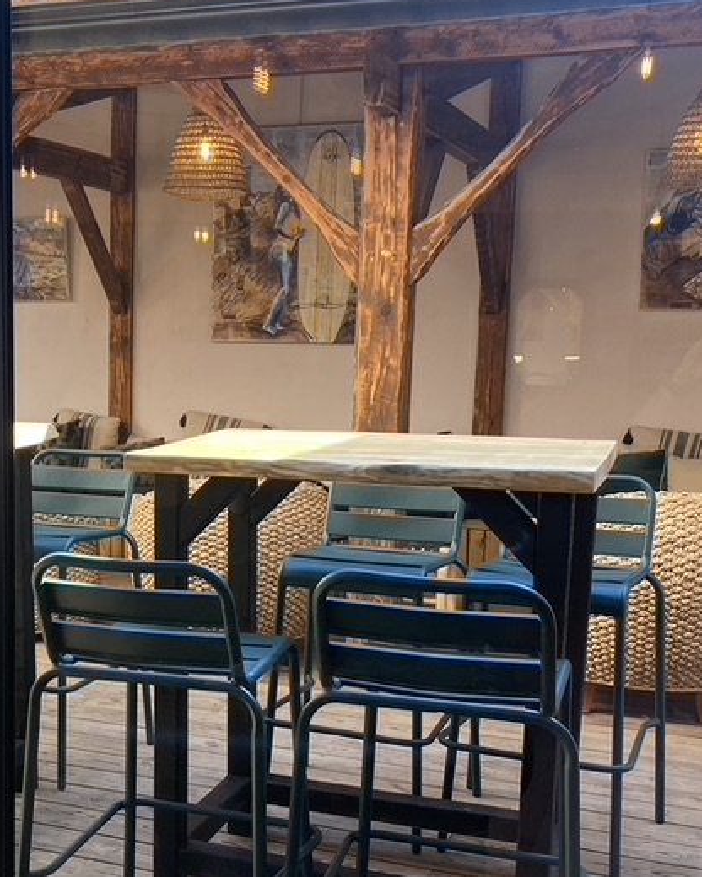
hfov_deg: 29.5
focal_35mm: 50
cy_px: 514
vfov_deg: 37.2
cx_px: 127
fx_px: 1299
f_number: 1.8
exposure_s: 1/122
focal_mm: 4.25
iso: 40
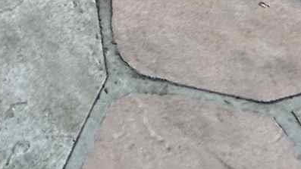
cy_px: -696
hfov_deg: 13.5
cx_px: -409
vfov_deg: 6.1
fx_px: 941
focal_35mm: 118
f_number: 2.2
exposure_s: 1/267
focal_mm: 2.22
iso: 40
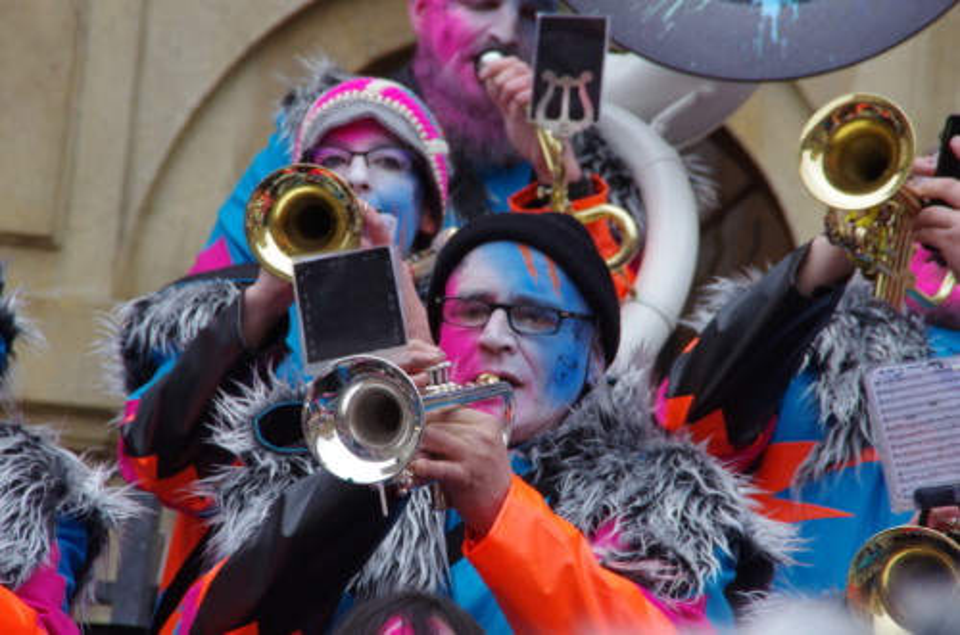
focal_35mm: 300
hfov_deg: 6.9
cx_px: 480
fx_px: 7982
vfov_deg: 4.6
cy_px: 318
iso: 1600
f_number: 10
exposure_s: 1/250
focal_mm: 200
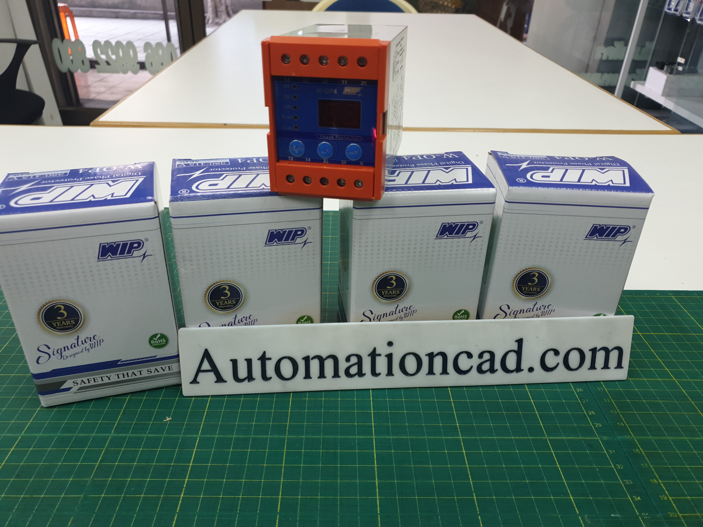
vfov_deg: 53.1
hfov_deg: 67.3
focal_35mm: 26
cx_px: 352
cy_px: 264
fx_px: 528
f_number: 1.5
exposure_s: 1/50
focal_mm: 4.3
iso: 64
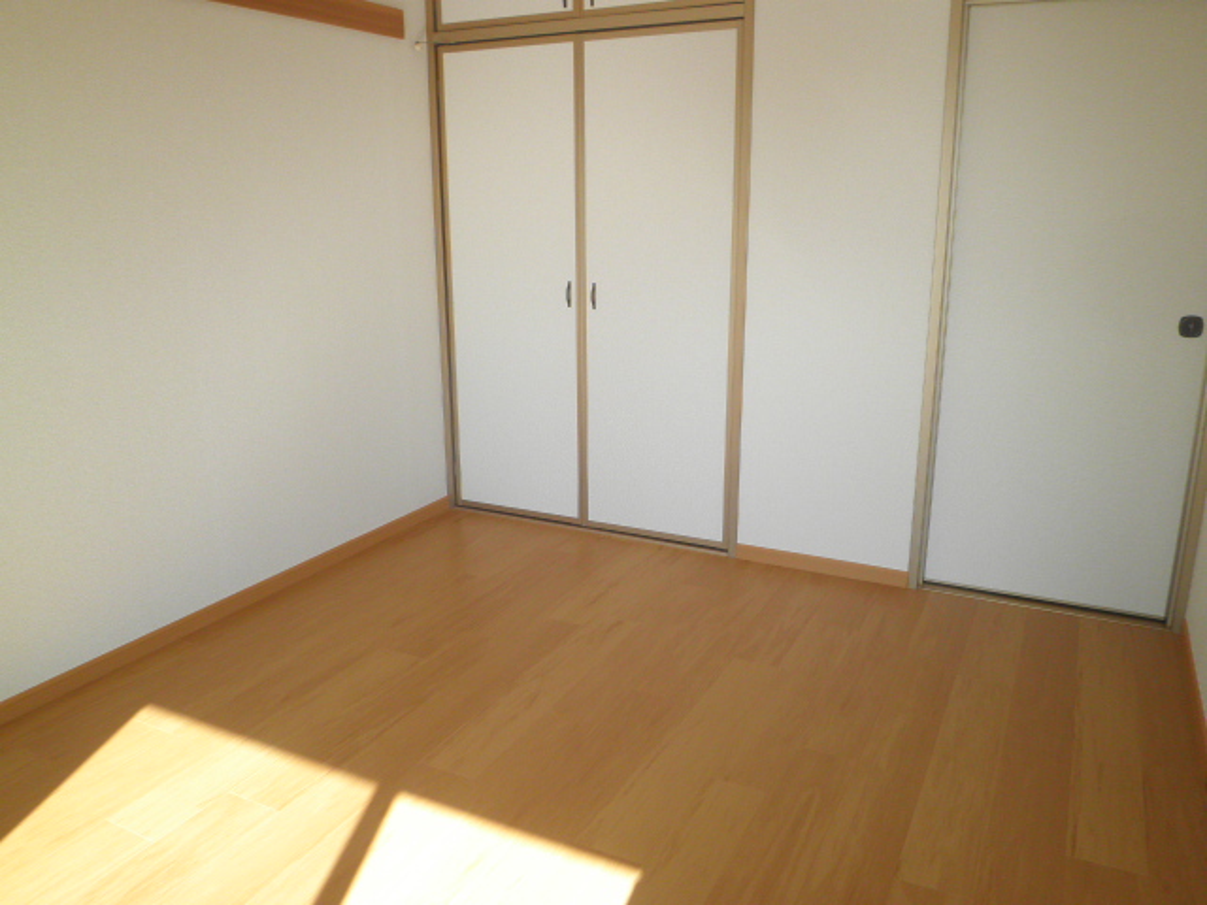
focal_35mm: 26
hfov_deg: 67.3
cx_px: 604
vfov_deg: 53.1
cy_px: 452
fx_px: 907
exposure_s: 1/160
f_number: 2.8
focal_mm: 4.7
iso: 64
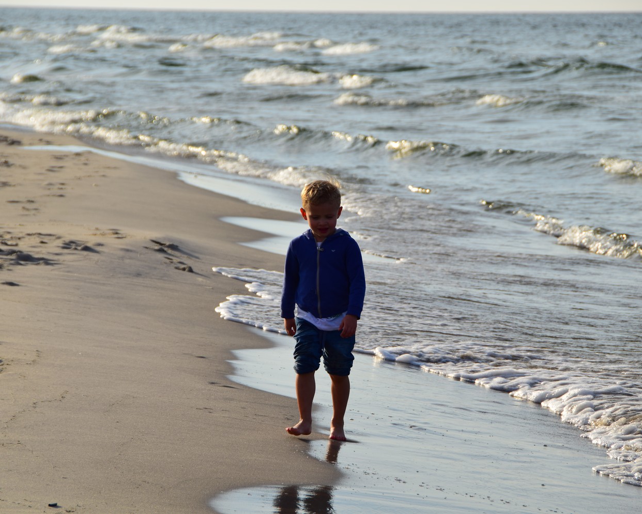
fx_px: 3877
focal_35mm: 204
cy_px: 256
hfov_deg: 9.5
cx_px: 338
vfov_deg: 7.6
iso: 100
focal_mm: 120
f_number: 7.1
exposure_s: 1/400
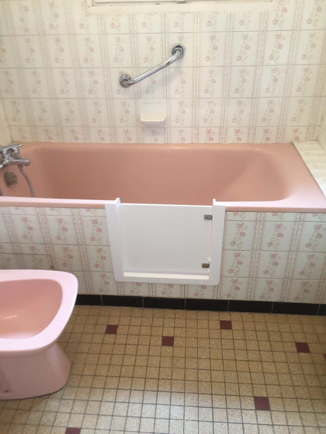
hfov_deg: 48.2
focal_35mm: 29
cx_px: 163
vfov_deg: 61.7
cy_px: 217
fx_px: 364
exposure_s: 1/33
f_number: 2.2
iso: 160
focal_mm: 4.15
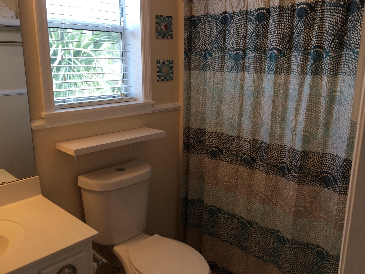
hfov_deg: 58.4
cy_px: 134
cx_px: 180
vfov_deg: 45.4
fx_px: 327
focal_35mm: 31
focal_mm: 4.12
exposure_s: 1/60
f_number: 2.2
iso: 40
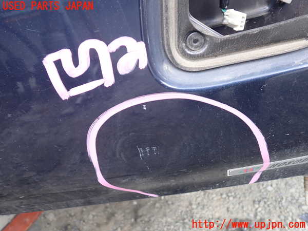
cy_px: 116
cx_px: 154
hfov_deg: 60.0
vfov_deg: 46.8
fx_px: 267
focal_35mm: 30
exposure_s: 1/80
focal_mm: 5.4
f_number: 2.3
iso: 100
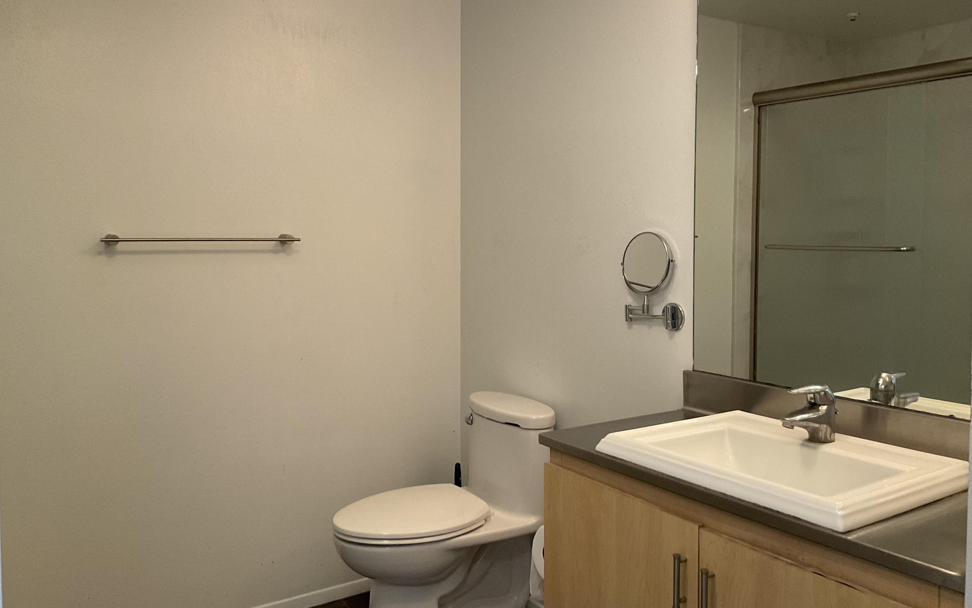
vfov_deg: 40.5
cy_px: 257
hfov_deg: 61.2
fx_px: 821
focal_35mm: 31
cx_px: 486
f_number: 1.8
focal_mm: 3
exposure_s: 1/60
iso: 160
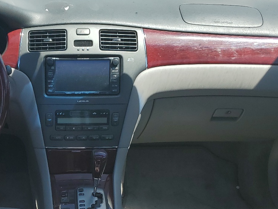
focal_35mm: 56
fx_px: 450
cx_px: 58
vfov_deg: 24.8
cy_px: 212
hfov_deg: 33.4
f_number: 1.5
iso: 50
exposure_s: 1/1429
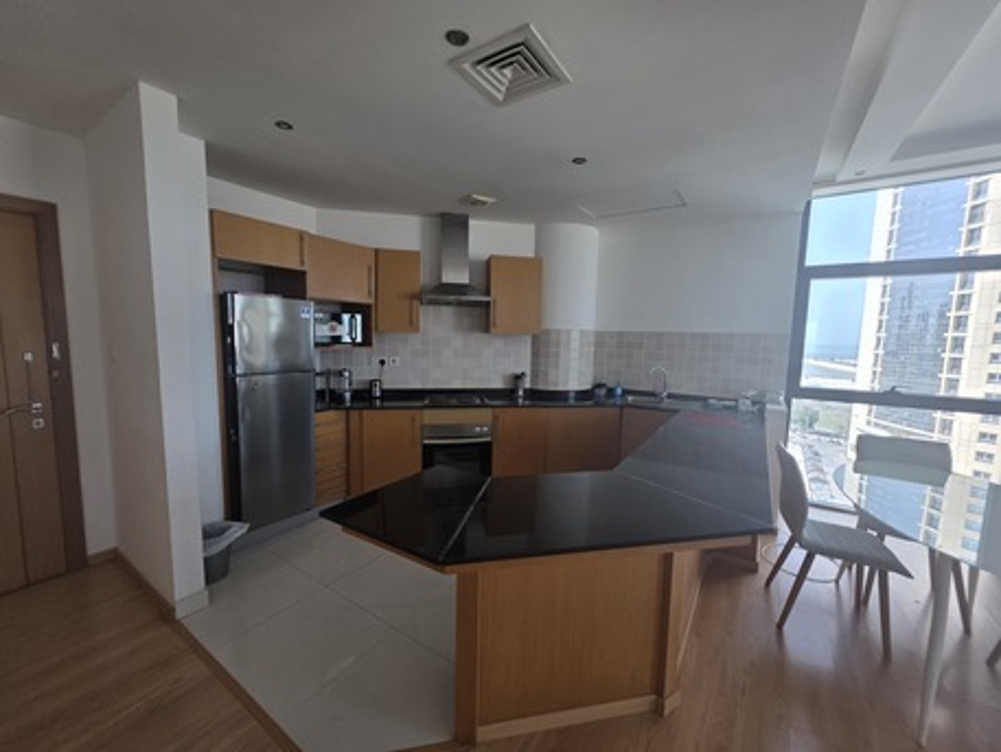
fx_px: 376
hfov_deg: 106.2
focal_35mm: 13
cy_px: 376
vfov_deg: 89.9
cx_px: 500
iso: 50
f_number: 1.9
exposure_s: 1/100
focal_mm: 2.2
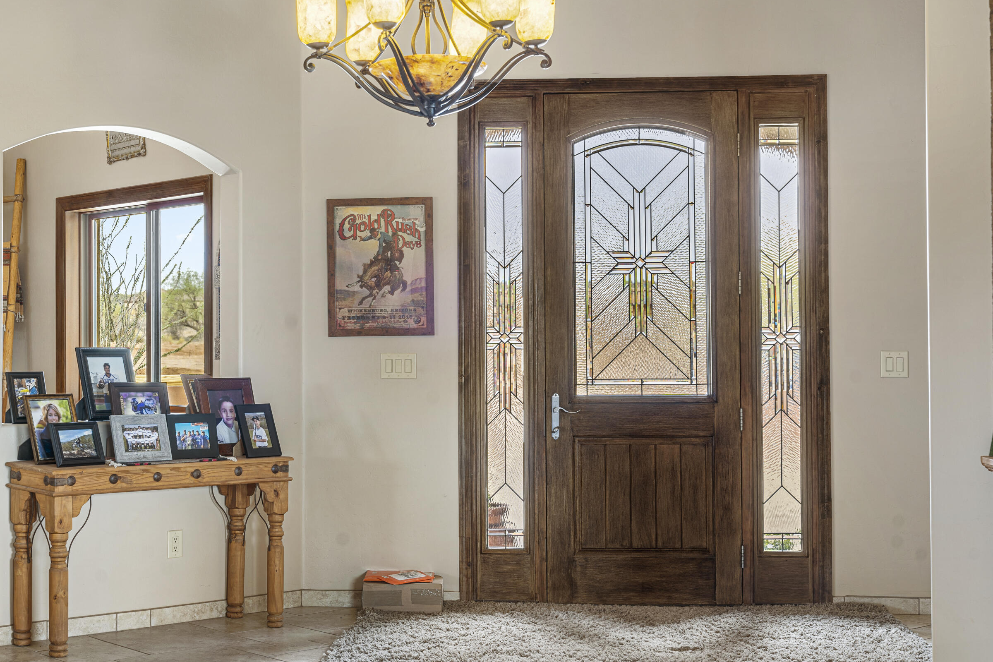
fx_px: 1517
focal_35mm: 55
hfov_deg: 36.1
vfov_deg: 24.6
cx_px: 405
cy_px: 299
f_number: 8
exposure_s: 1.3
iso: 100
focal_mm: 44
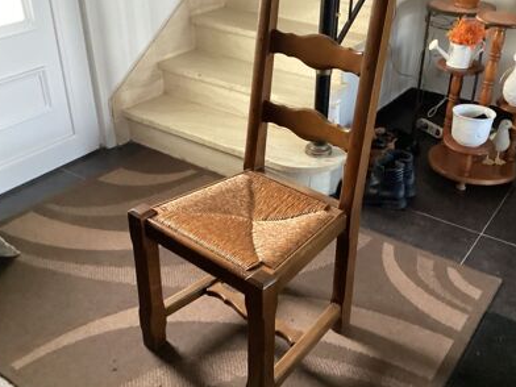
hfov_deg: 48.8
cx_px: 296
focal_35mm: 38
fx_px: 566
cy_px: 171
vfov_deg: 37.7
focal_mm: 3.3
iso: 400
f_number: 2.4
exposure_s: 1/33
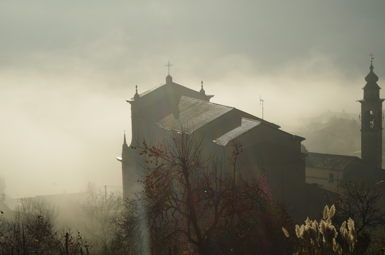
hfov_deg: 24.8
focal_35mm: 82
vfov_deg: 16.6
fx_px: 875
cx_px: 192
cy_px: 128
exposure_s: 1/250
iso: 100
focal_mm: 55
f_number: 14
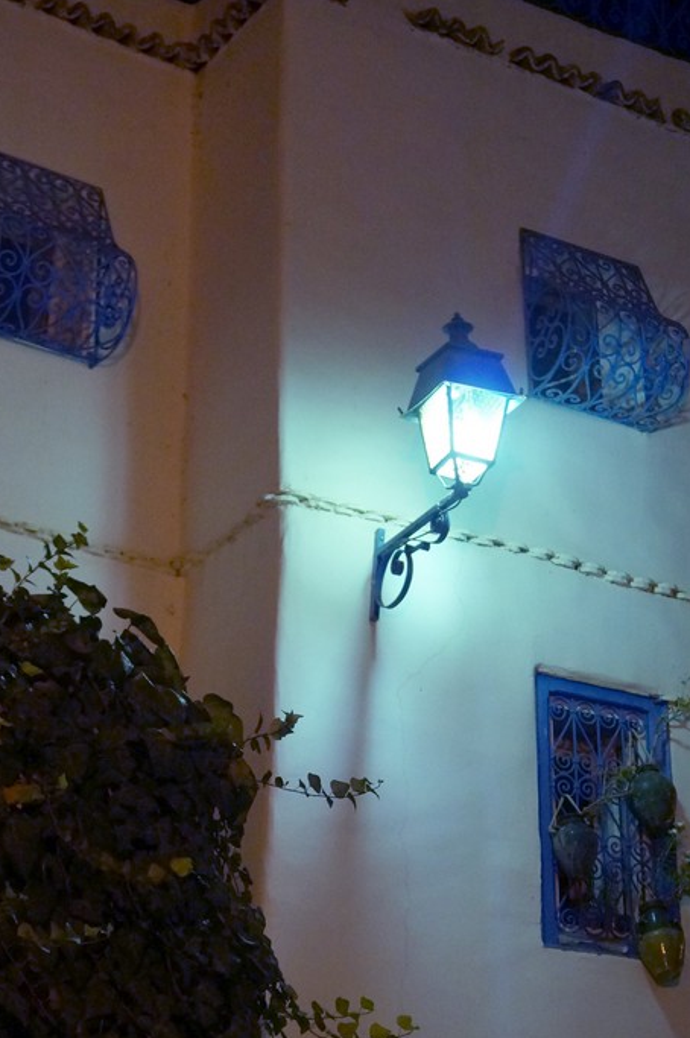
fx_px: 2132
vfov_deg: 26.9
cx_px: 403
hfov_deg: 18.4
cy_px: 816
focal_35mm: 74
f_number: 4.5
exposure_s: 1/50
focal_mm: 28
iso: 1600
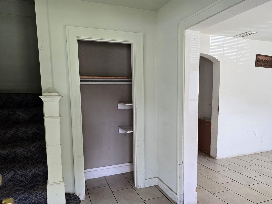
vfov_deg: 52.9
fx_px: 204
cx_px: 144
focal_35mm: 26
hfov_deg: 67.2
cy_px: 114
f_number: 1.7
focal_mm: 6.3
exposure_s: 1/180
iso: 200
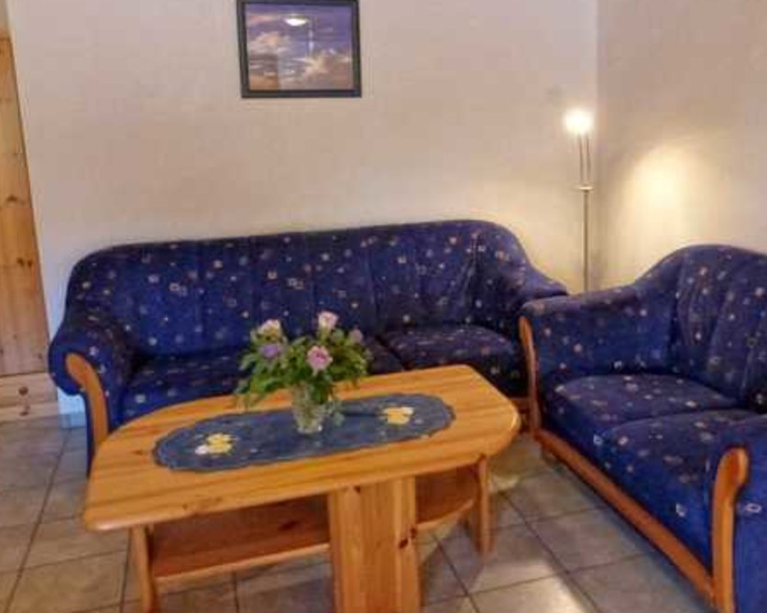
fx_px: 794
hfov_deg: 51.1
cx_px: 470
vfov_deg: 42.1
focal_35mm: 35
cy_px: 263
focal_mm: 4.5
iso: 800
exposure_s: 1/50
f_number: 2.8
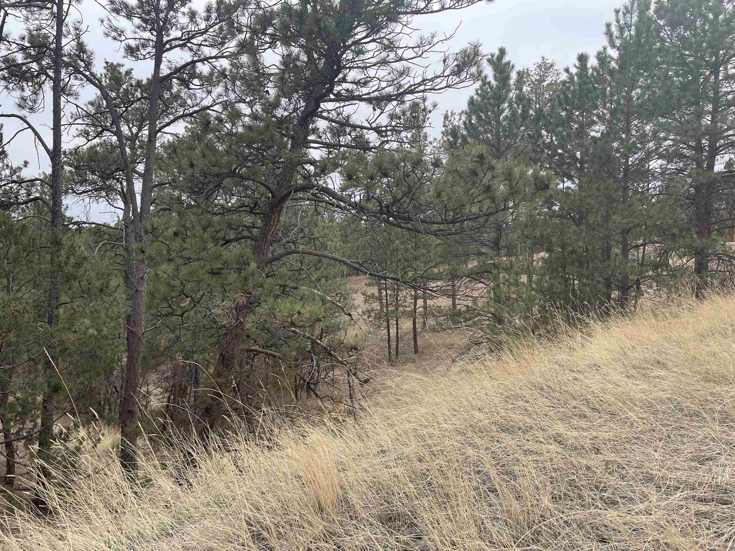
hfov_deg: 67.3
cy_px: 276
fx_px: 552
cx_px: 368
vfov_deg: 53.1
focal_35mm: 26
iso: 32
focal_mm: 4.2
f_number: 1.6
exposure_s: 1/940
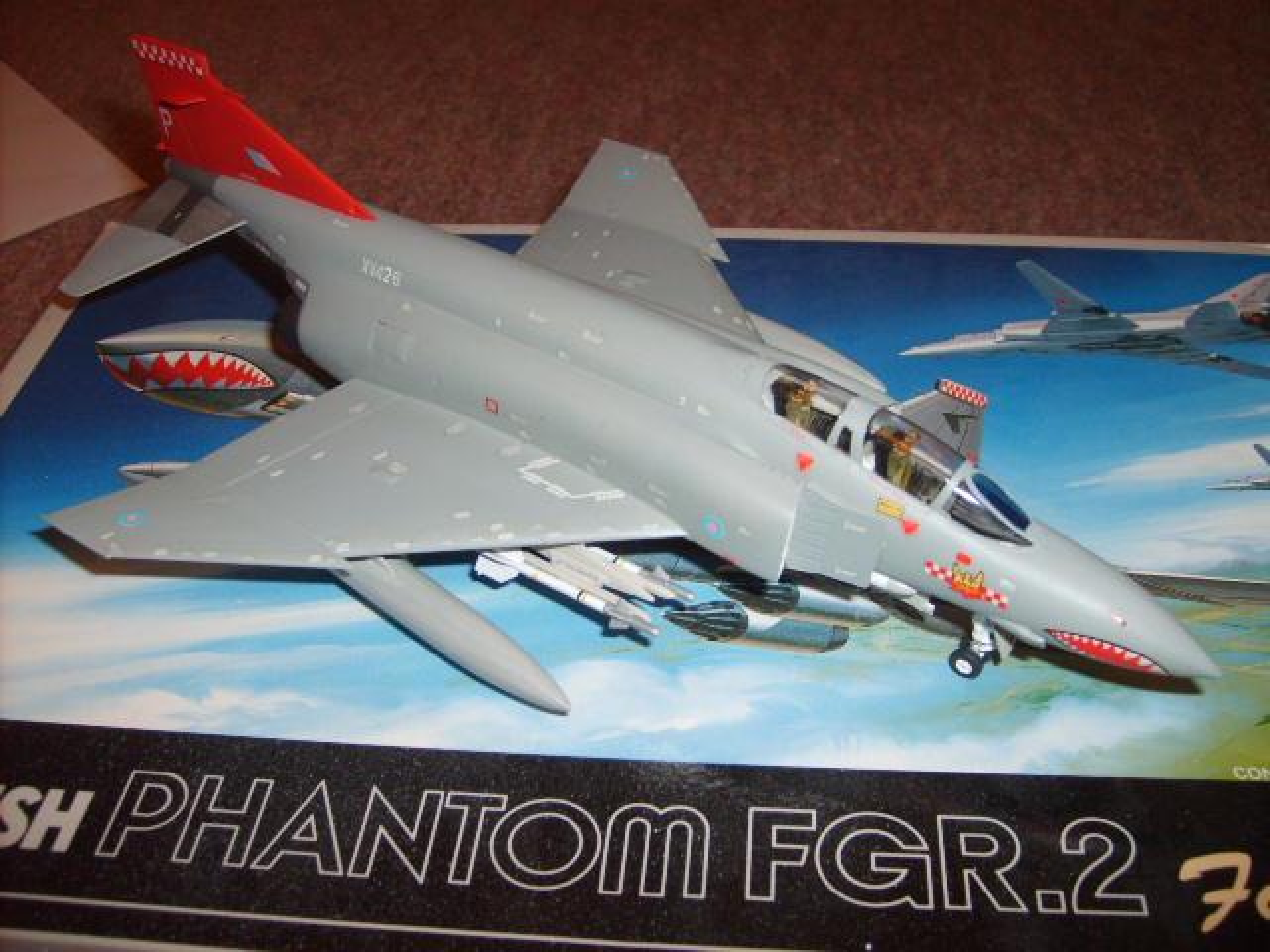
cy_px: 476
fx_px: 1284
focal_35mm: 35
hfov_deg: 52.6
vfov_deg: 40.7
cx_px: 635
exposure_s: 1/45
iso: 100
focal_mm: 5.8
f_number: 2.8
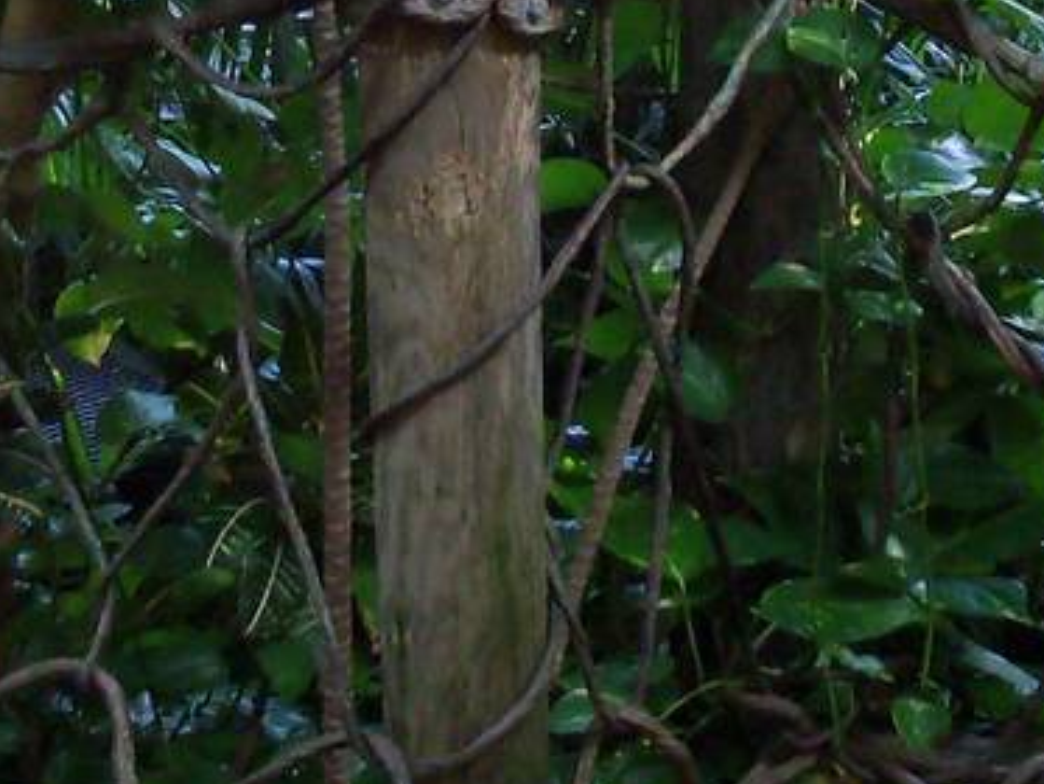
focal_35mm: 150
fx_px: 4525
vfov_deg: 9.8
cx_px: 414
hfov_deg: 13.2
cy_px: 39
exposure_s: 1/30
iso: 125
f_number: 3
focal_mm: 6.3
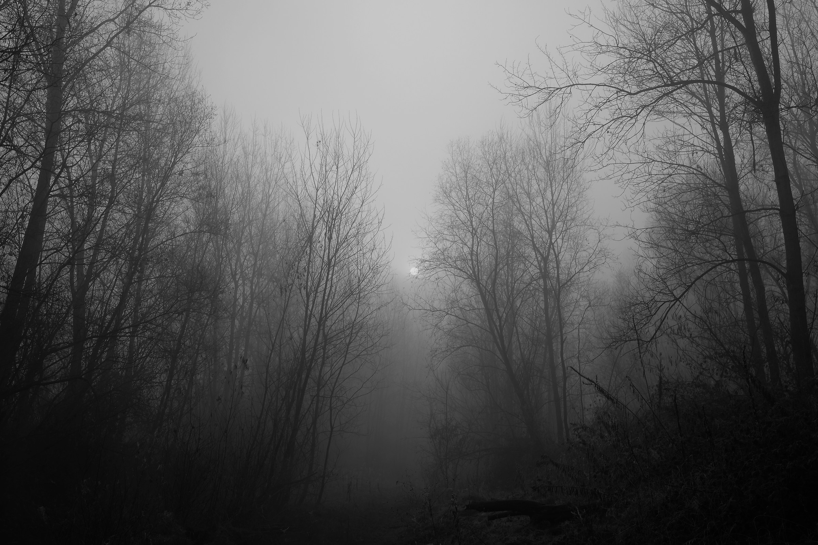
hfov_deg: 54.4
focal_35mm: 35
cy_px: 272
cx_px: 409
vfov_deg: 37.9
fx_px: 795
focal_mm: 23
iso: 200
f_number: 10
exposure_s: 1/40
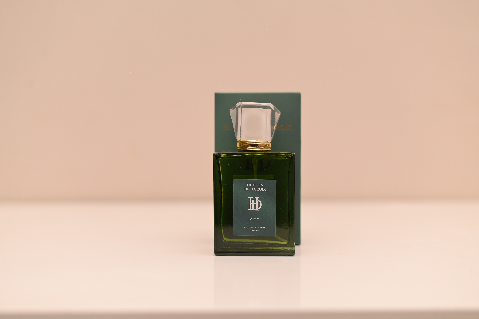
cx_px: 240
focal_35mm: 50
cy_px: 160
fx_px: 665
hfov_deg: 39.6
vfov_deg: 27.0
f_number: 2.8
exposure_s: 1/200
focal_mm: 50
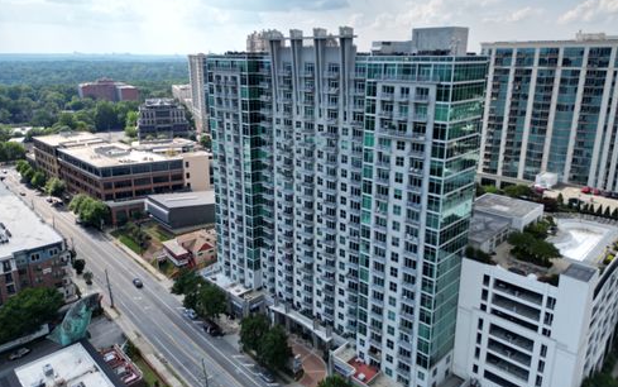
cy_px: 176
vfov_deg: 47.6
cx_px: 307
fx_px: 438
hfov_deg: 70.4
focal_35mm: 26
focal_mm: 6.72
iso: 130
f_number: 1.7
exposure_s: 1/3000
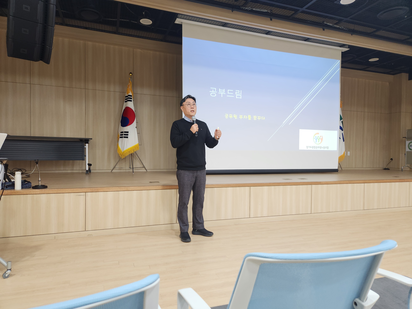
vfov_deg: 58.9
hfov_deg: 73.9
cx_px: 206
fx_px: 274
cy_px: 154
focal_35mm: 23
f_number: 1.8
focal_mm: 5.4
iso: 200
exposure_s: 1/120
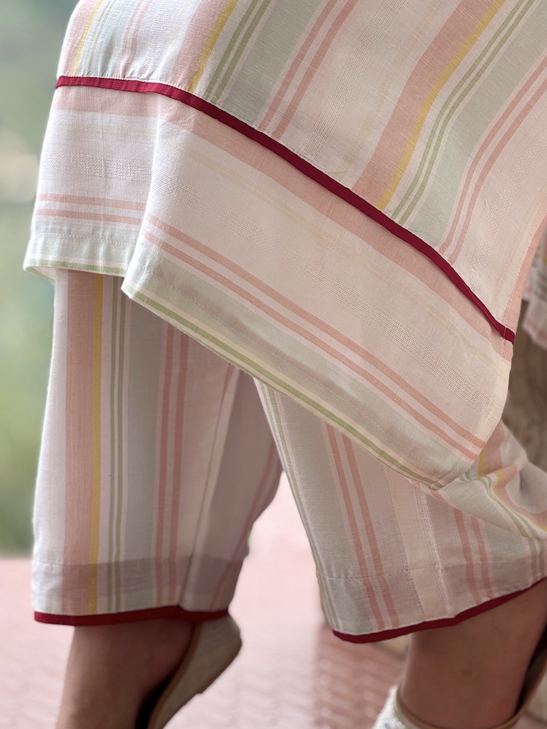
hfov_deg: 14.6
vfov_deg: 19.4
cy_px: 384
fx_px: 2128
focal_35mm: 101
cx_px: 274
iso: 25
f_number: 2.8
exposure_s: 1/151
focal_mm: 9
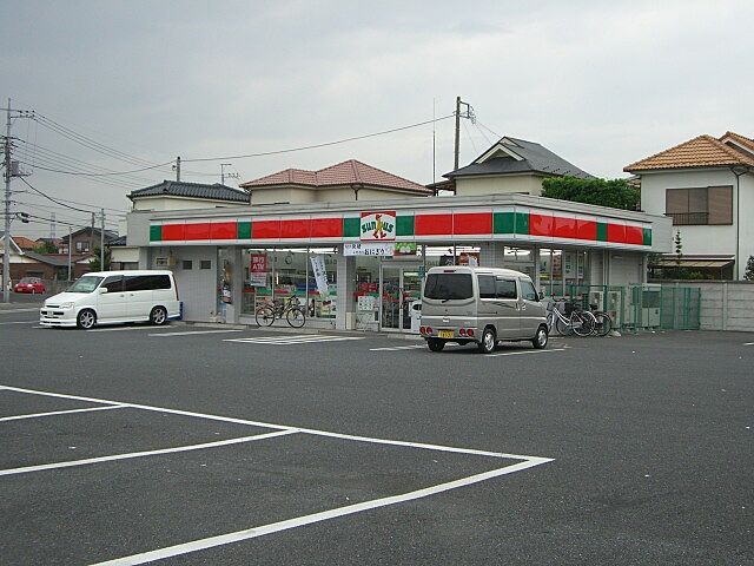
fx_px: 1024
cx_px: 377
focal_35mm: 47
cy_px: 283
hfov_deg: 40.4
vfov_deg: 30.9
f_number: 3
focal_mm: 7.6
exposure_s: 1/320
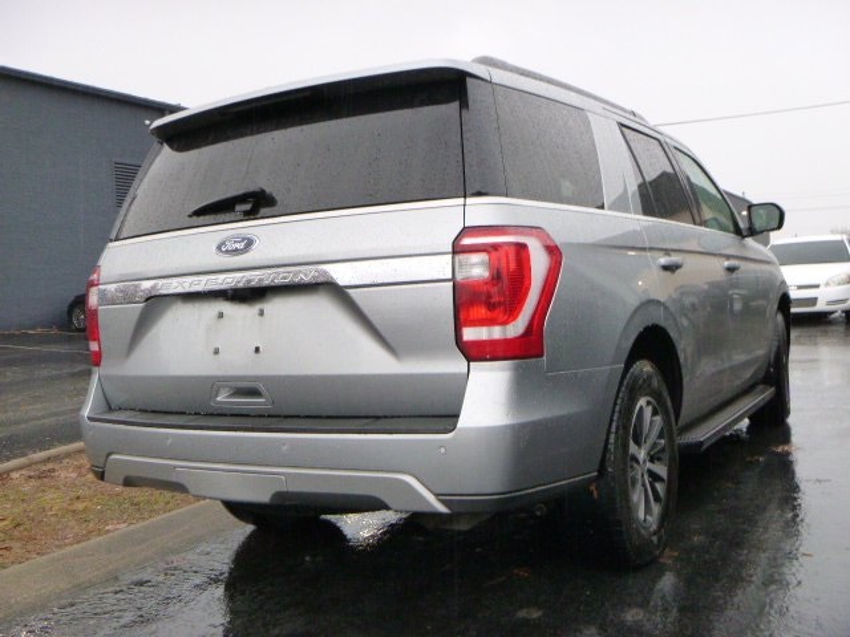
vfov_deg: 39.7
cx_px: 425
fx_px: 884
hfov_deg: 51.4
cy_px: 318
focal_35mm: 36
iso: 400
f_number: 4.4
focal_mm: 6.4
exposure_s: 1/60
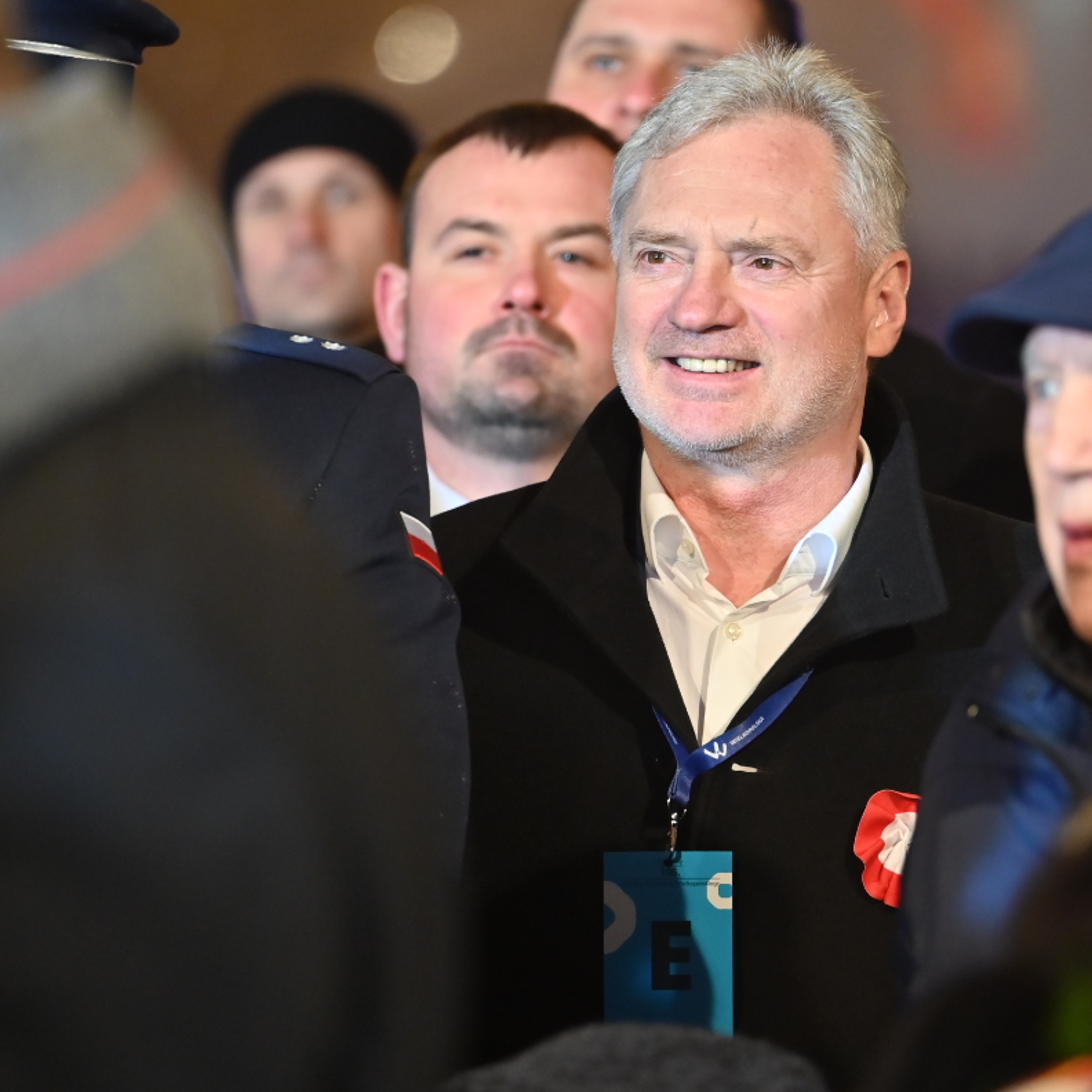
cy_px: 385
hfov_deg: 5.6
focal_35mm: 313
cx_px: 684
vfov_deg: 5.6
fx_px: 11171
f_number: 2.8
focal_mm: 180
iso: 1400
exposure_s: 1/125
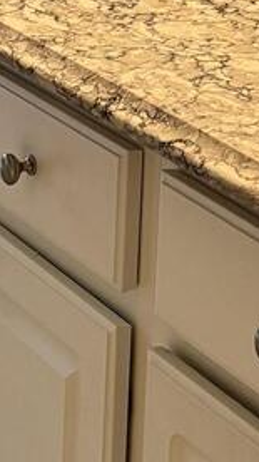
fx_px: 1809
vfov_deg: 13.7
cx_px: 185
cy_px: -214
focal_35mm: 148
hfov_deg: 8.2
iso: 160
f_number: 1.6
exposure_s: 1/60
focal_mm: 5.96
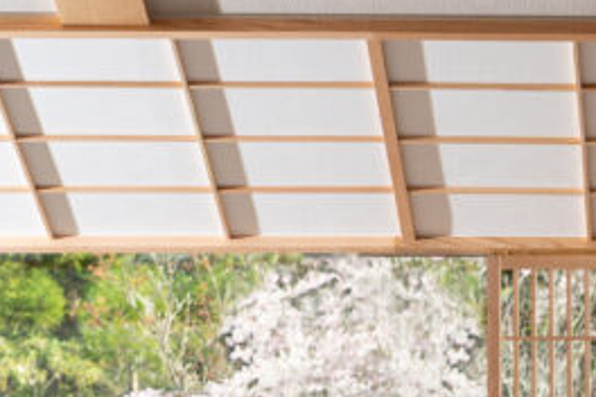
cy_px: 563
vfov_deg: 6.4
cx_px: 822
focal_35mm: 213
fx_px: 3526
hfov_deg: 9.5
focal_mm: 55
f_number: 5.6
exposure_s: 1/160
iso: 100
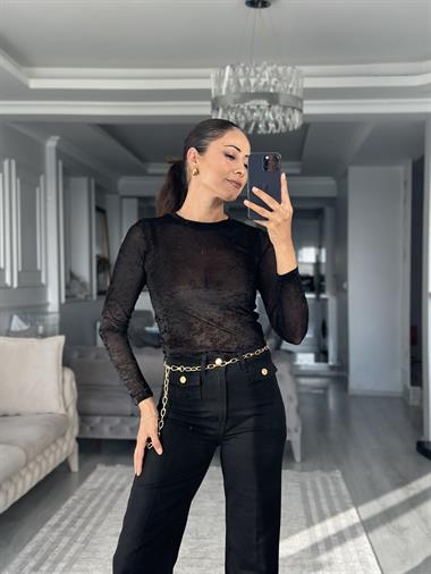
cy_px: 287
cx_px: 216
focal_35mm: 48
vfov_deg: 39.6
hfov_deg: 30.3
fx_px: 796
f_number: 1.78
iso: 80
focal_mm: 6.86
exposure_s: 1/228
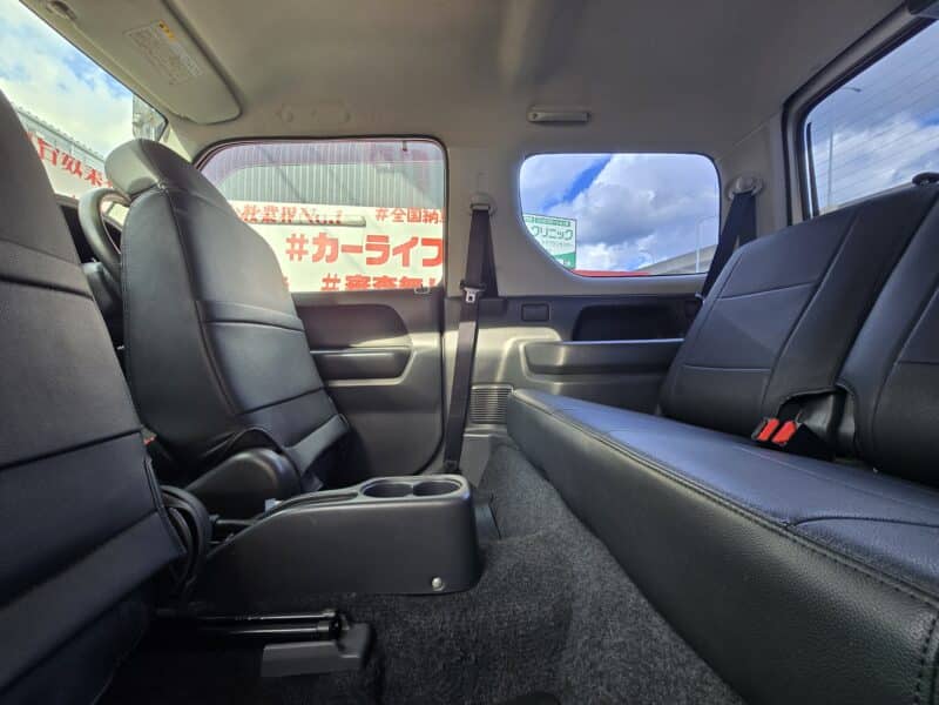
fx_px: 353
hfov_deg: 106.2
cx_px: 470
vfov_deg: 89.9
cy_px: 352
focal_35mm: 13
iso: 64
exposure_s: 1/50
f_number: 2.2
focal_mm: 2.2
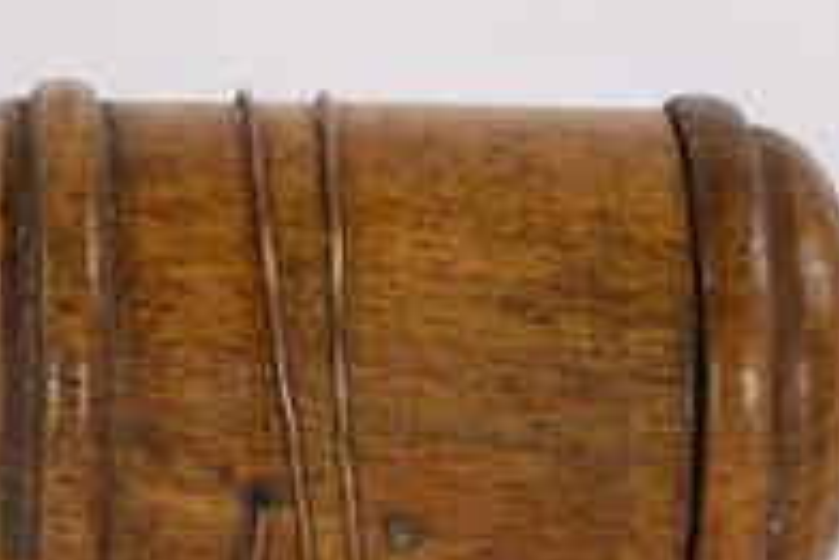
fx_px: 4991
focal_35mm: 214
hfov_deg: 9.6
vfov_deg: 6.4
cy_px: 370
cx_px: 107
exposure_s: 1/2.5
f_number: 11
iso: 100
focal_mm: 40
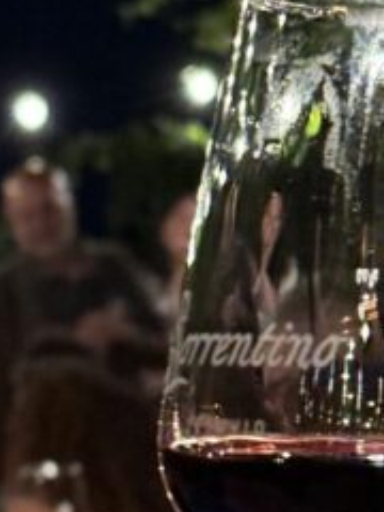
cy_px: 461
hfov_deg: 7.4
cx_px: 75
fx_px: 2958
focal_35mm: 200
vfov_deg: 9.8
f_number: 1.78
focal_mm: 6.76
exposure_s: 1/20
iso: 640
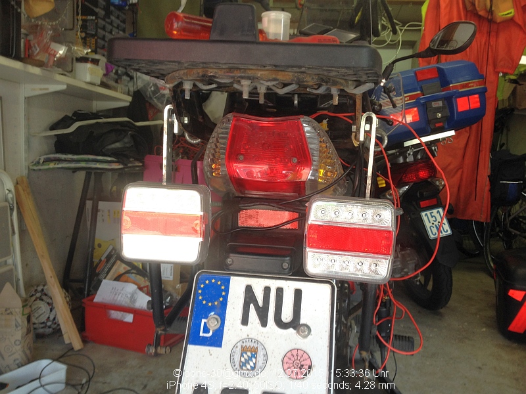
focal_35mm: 35
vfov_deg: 40.7
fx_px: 532
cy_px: 197
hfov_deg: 52.6
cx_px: 263
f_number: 2.4
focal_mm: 4.28
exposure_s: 1/40
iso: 50
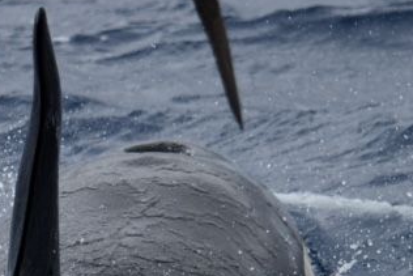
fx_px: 9285
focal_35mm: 809
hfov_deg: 2.5
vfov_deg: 1.7
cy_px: 126
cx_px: 68
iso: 900
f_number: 5.6
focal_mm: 320
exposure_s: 1/8000
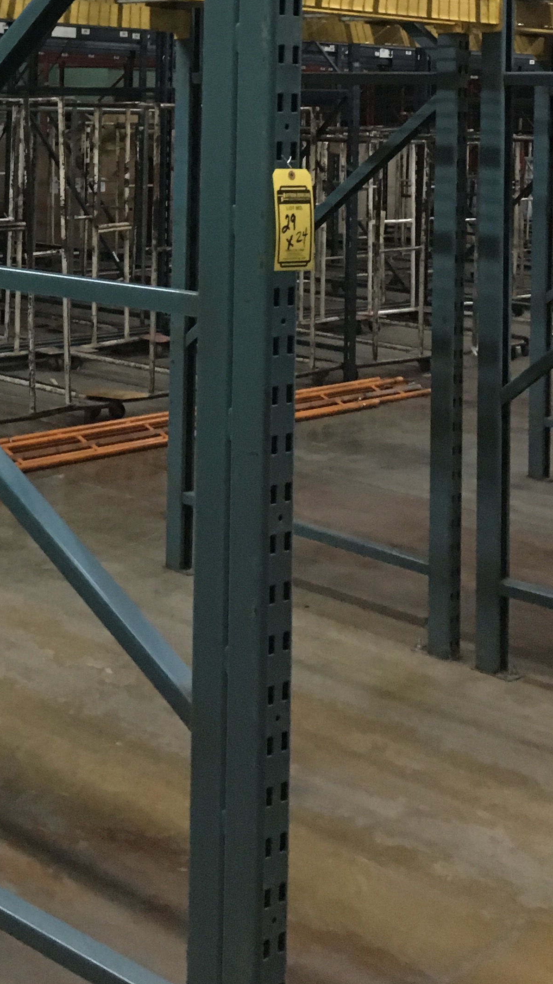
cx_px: -13
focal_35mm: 60
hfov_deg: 19.4
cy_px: 82
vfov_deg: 32.9
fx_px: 1564
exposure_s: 1/15
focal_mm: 4.15
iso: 400
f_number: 2.2
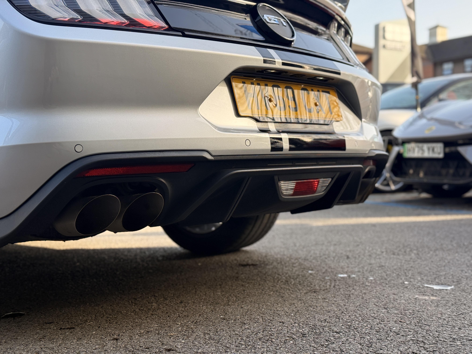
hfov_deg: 39.7
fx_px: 654
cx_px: 236
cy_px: 177
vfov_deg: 30.3
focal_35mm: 48
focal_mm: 6.76
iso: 64
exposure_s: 1/652
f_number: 1.78
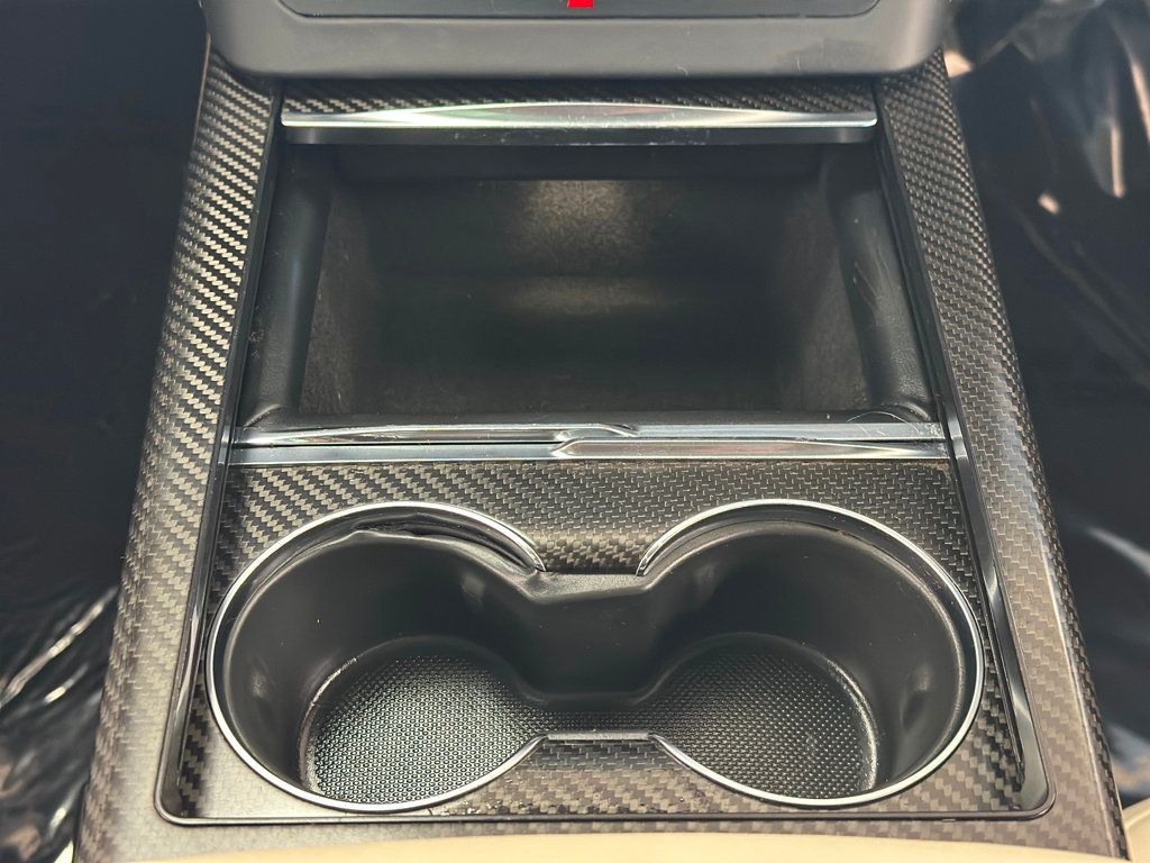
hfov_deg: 39.7
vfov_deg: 30.3
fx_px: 1595
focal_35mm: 48
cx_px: 575
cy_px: 432
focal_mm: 6.86
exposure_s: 1/40
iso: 640
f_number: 1.78
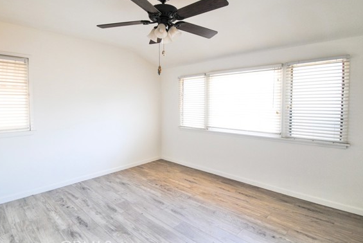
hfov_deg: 93.2
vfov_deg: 70.6
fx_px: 172
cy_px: 118
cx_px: 178
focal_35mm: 17
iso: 200
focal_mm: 10
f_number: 4
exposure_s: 1/60
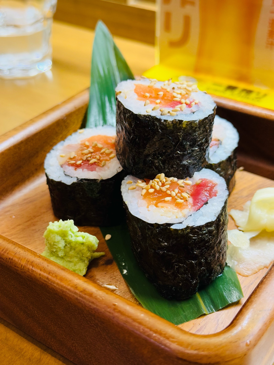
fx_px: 507
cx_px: 137
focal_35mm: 48
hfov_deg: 30.3
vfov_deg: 39.7
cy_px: 182
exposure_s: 1/73
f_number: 1.78
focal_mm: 6.76
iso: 100
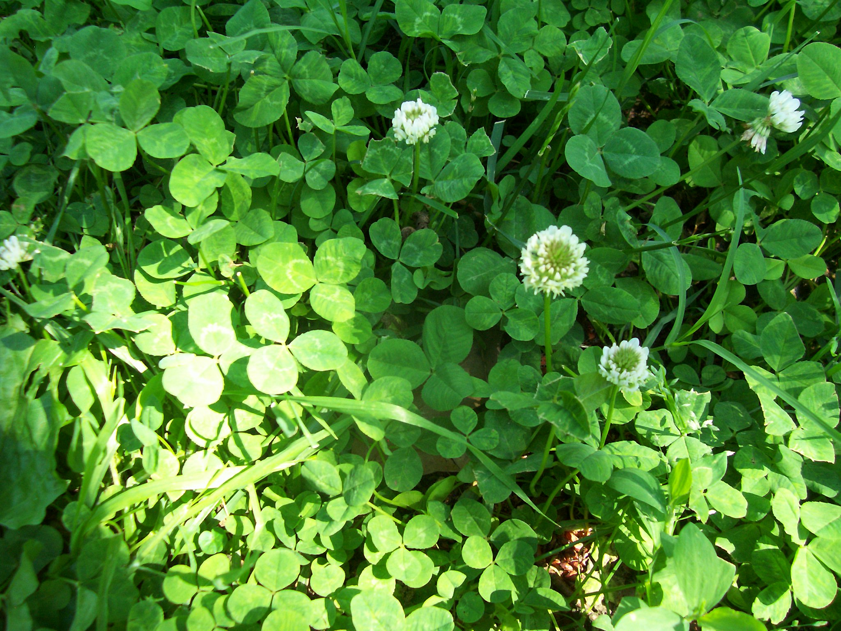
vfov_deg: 41.8
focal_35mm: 34
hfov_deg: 54.0
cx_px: 420
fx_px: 826
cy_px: 316
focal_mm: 5.6
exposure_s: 1/112
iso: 80
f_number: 2.7
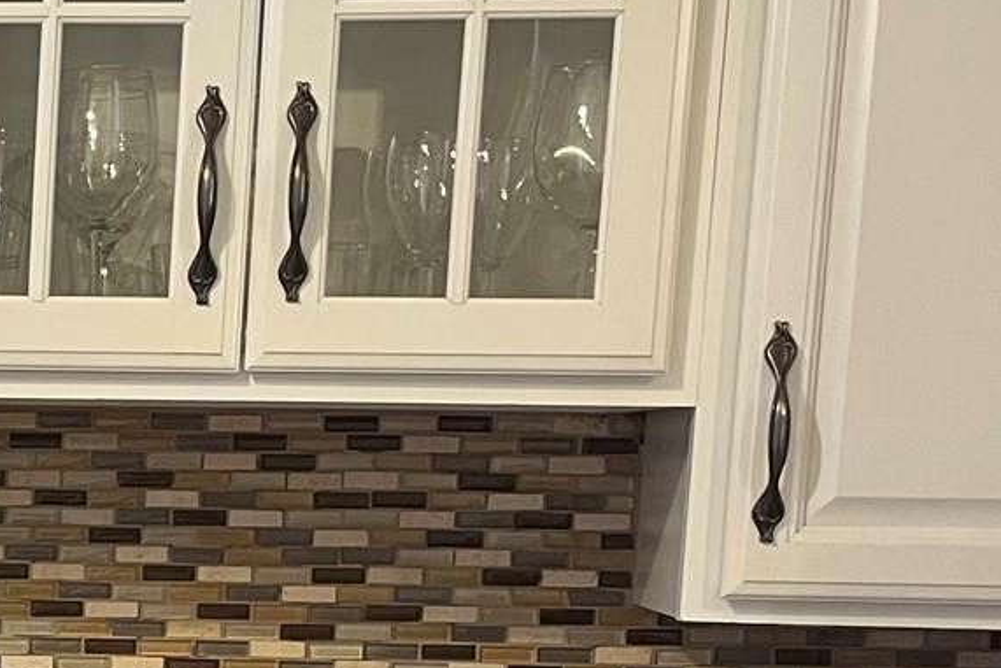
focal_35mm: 97
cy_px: 861
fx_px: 2698
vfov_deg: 13.6
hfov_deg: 19.2
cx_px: -344
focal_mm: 5.1
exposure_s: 1/60
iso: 250
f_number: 1.6
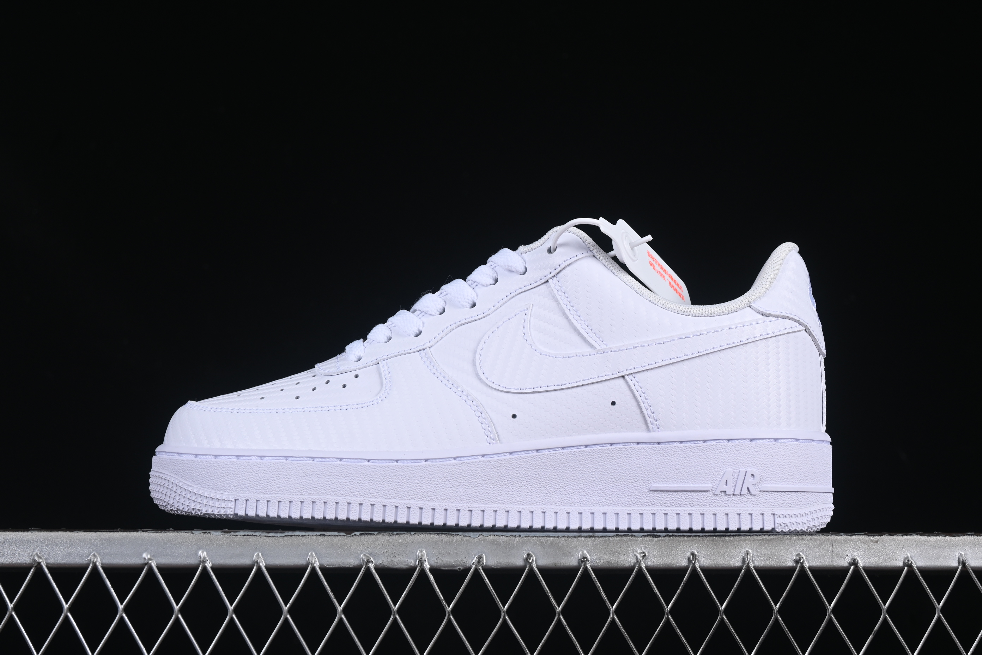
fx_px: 2046
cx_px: 491
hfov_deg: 27.0
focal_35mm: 75
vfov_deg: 18.2
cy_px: 328
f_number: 8
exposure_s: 1/100
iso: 160
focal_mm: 50
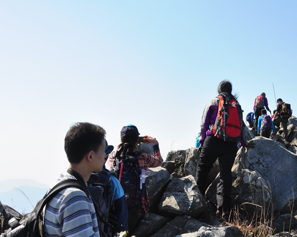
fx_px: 448
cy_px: 82
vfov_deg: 29.5
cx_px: 235
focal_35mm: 51
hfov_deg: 35.5
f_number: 10
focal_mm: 22
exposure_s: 1/200
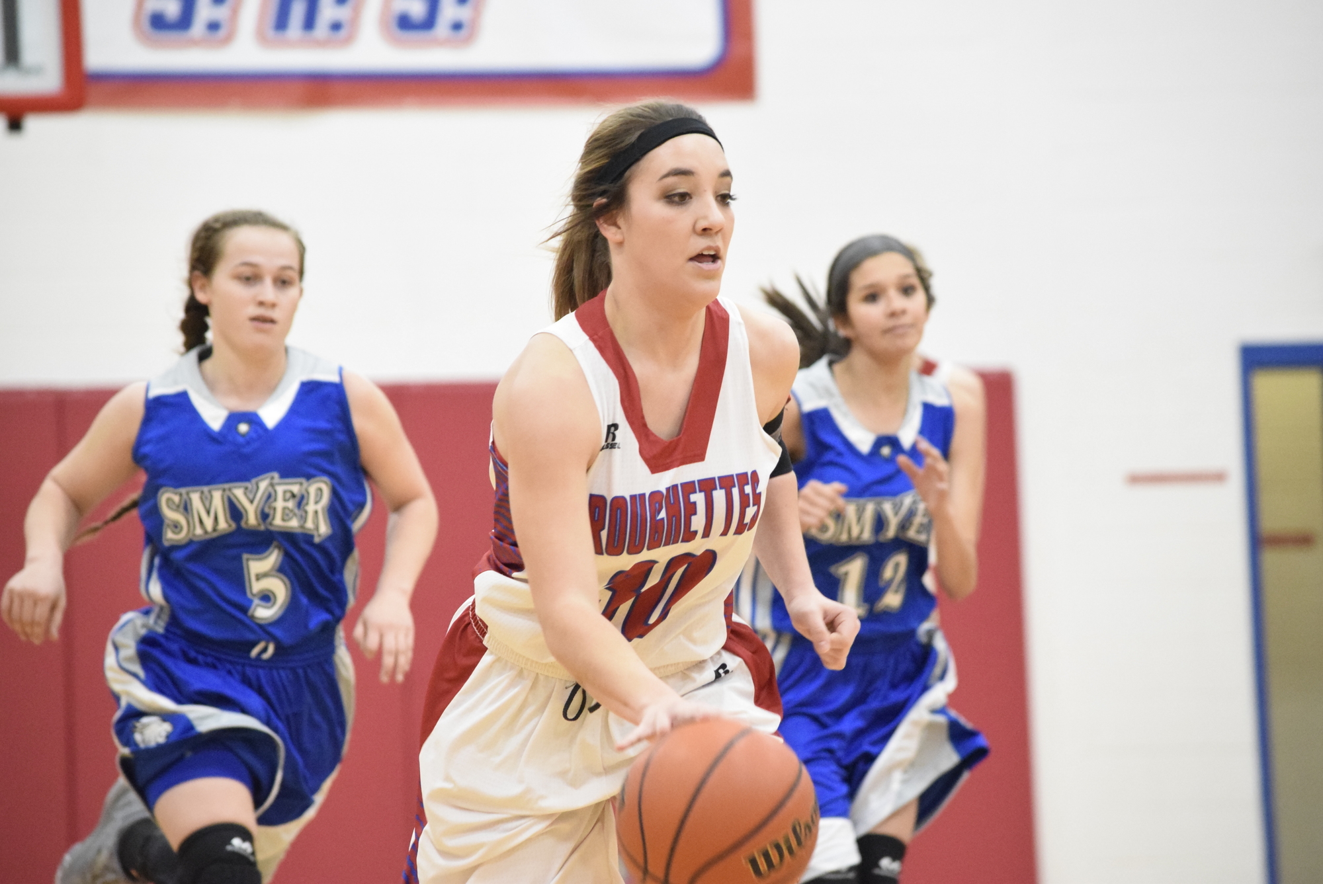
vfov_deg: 5.9
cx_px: 662
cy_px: 442
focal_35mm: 232
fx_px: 8551
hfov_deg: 8.8
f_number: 5
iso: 6400
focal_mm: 155
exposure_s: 1/500
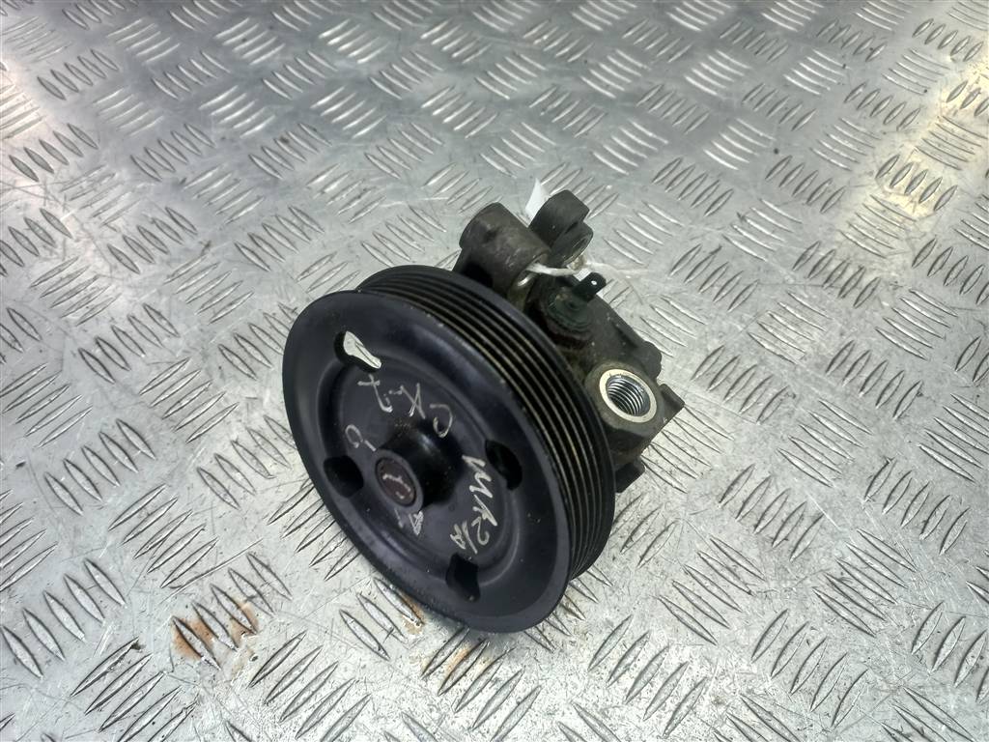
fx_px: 714
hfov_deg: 69.4
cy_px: 371
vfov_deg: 54.9
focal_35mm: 25
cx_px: 494
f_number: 1.8
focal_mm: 4.6
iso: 80
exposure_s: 1/50
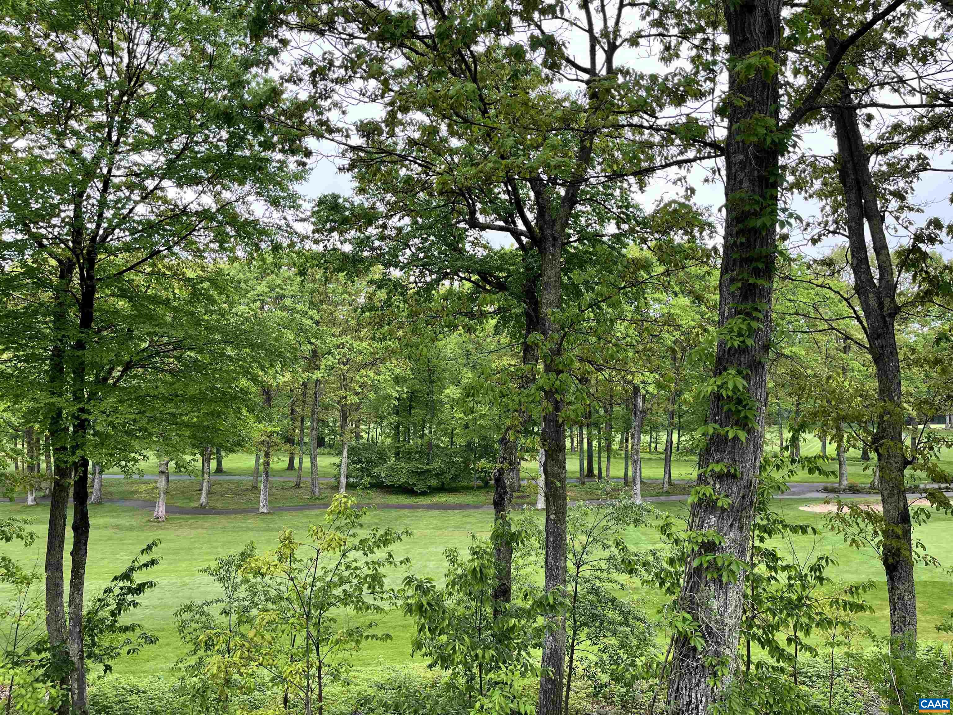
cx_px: 476
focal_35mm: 26
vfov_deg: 53.1
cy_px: 358
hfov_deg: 67.3
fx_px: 716
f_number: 1.6
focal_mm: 5.1
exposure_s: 1/430
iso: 50
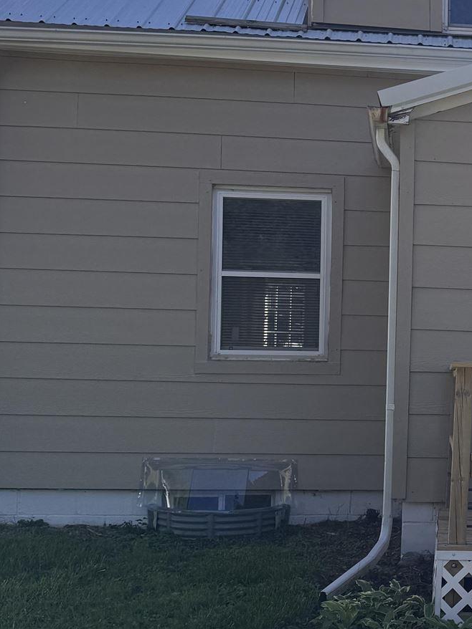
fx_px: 1146
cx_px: 561
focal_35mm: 63
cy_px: 343
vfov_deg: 30.7
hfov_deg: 21.6
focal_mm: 6.76
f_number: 1.78
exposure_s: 1/3247
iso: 80
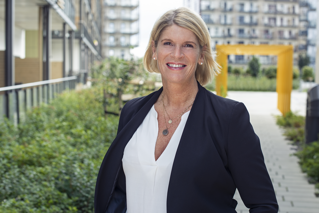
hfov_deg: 39.6
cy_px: 106
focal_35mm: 50
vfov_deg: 27.0
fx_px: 443
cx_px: 160
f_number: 4.5
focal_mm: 50
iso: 80
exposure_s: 1/80
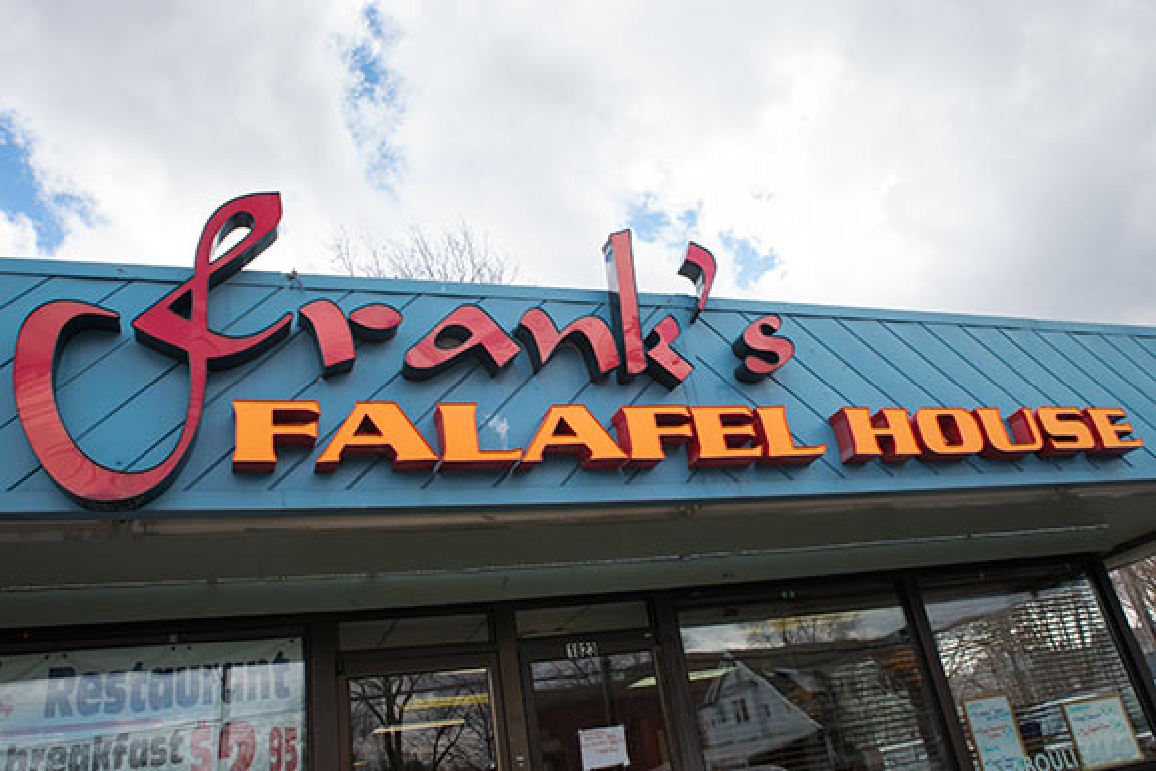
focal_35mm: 24
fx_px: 771
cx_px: 578
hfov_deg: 73.7
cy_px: 386
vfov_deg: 53.2
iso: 800
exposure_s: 1/750
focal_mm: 24
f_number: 9.5
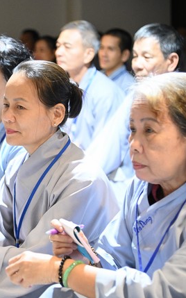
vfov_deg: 19.3
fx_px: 876
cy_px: 149
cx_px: -20
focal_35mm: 108
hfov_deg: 11.9
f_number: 4
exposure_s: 1/160
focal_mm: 70
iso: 6400
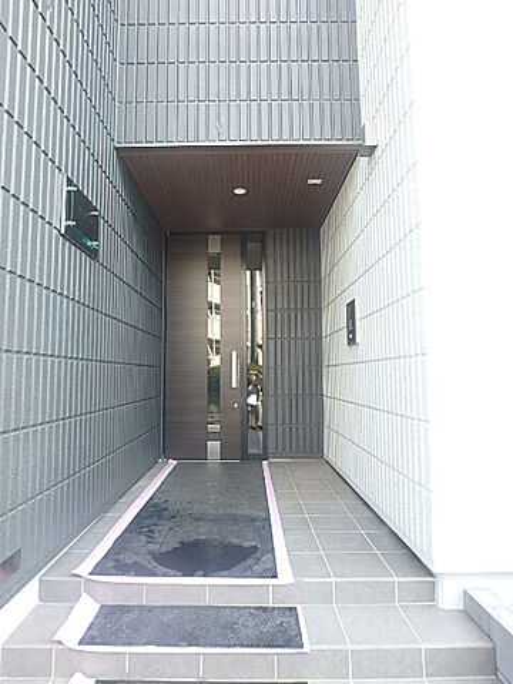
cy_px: 342
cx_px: 256
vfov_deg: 79.0
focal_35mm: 21
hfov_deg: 63.4
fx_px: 415
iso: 160
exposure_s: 1/60
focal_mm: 3.7
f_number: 3.5
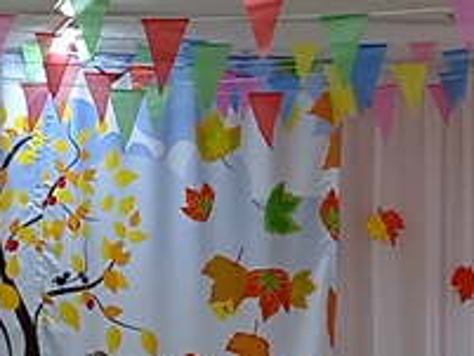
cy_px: 132
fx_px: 2316
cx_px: -15
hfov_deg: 11.6
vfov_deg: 8.8
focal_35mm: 169
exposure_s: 1/33.3
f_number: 1.8
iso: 195
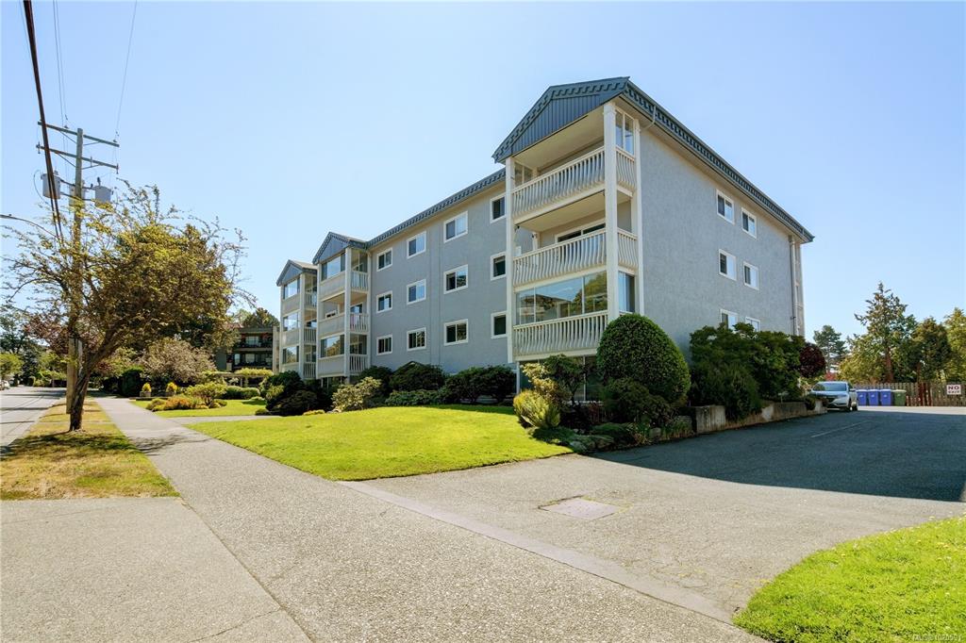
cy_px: 322
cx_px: 483
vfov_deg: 77.3
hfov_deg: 100.4
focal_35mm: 15
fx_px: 402
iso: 250
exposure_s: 1/125
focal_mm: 10
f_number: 10
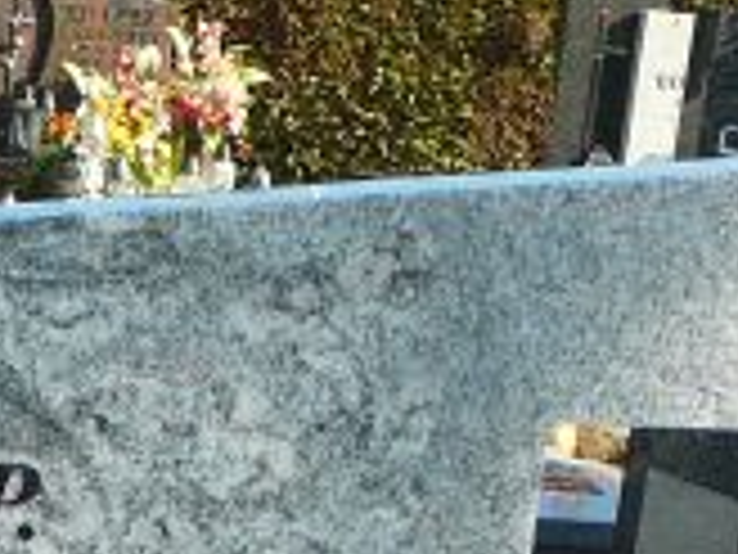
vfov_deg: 8.5
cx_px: -180
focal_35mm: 168
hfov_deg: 11.5
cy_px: 1036
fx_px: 3582
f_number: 3.2
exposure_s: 1/320
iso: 80
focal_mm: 6.4
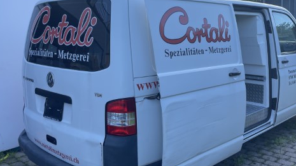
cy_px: 81
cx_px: 176
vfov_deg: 30.4
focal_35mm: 39
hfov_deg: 51.3
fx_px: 306
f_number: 1.6
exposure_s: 1/686
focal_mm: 4.2
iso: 32
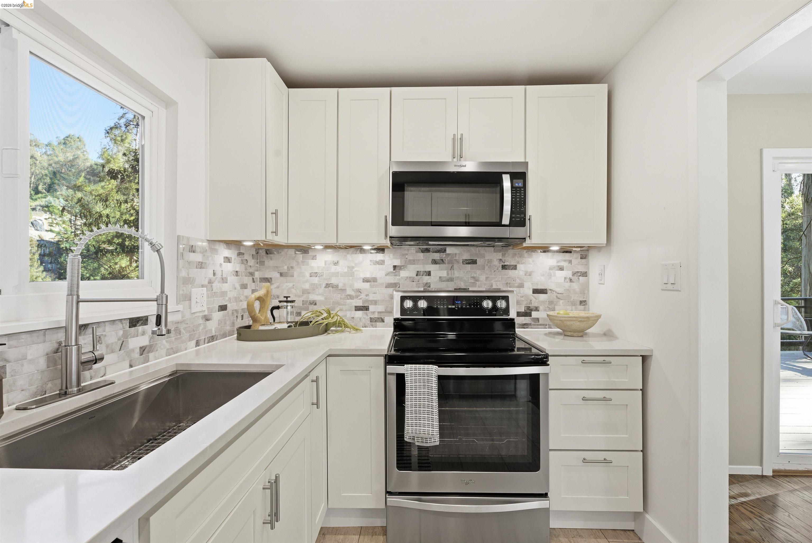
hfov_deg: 96.7
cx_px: 406
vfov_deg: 73.8
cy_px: 272
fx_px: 361
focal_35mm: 16
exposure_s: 1/125
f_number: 10
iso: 400
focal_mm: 16
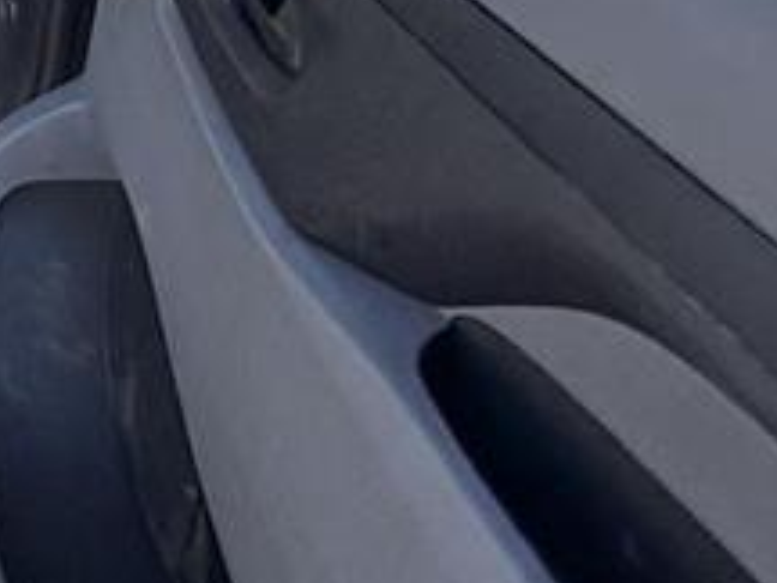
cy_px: -313
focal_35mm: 58
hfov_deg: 22.8
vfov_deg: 21.0
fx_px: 1302
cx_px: -540
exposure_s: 1/149
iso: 64
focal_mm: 2.22
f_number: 2.2
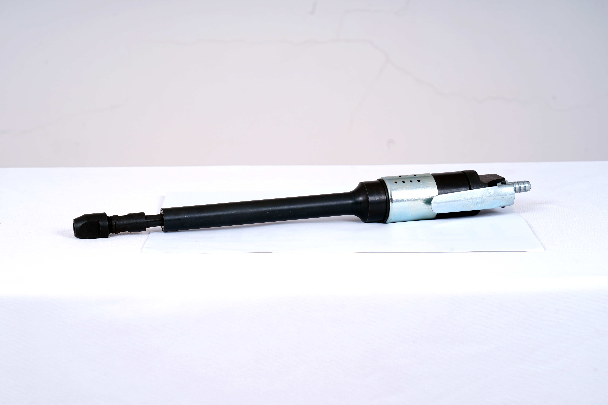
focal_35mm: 73
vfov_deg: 18.7
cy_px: 202
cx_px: 304
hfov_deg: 27.7
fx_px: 1233
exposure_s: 1/160
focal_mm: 73
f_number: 13
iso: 200
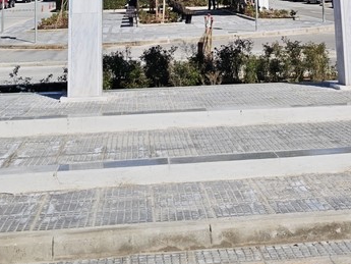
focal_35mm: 80
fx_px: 811
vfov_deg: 16.4
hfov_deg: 24.4
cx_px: 213
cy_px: -159
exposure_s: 1/3760
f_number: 1.63
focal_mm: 8.72
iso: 50
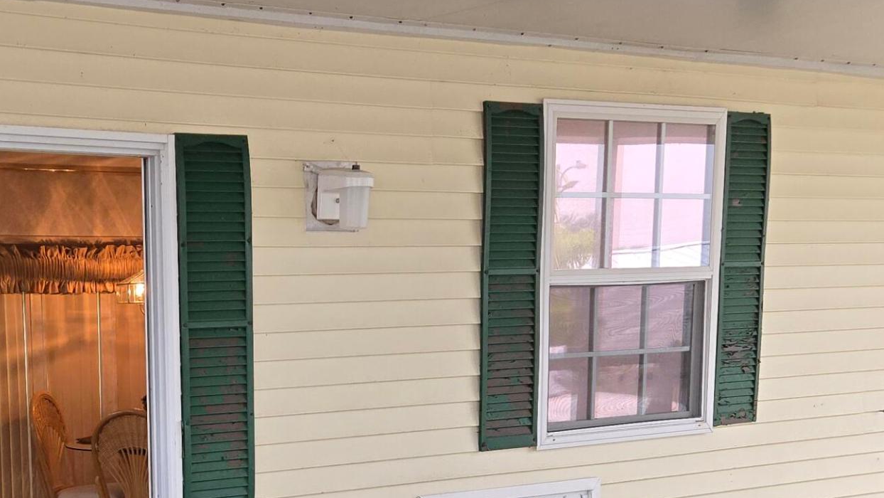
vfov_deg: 20.1
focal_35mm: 58
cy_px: 499
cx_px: 147
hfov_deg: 34.6
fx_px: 1360
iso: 50
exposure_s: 1/120
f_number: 1.8
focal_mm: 5.4
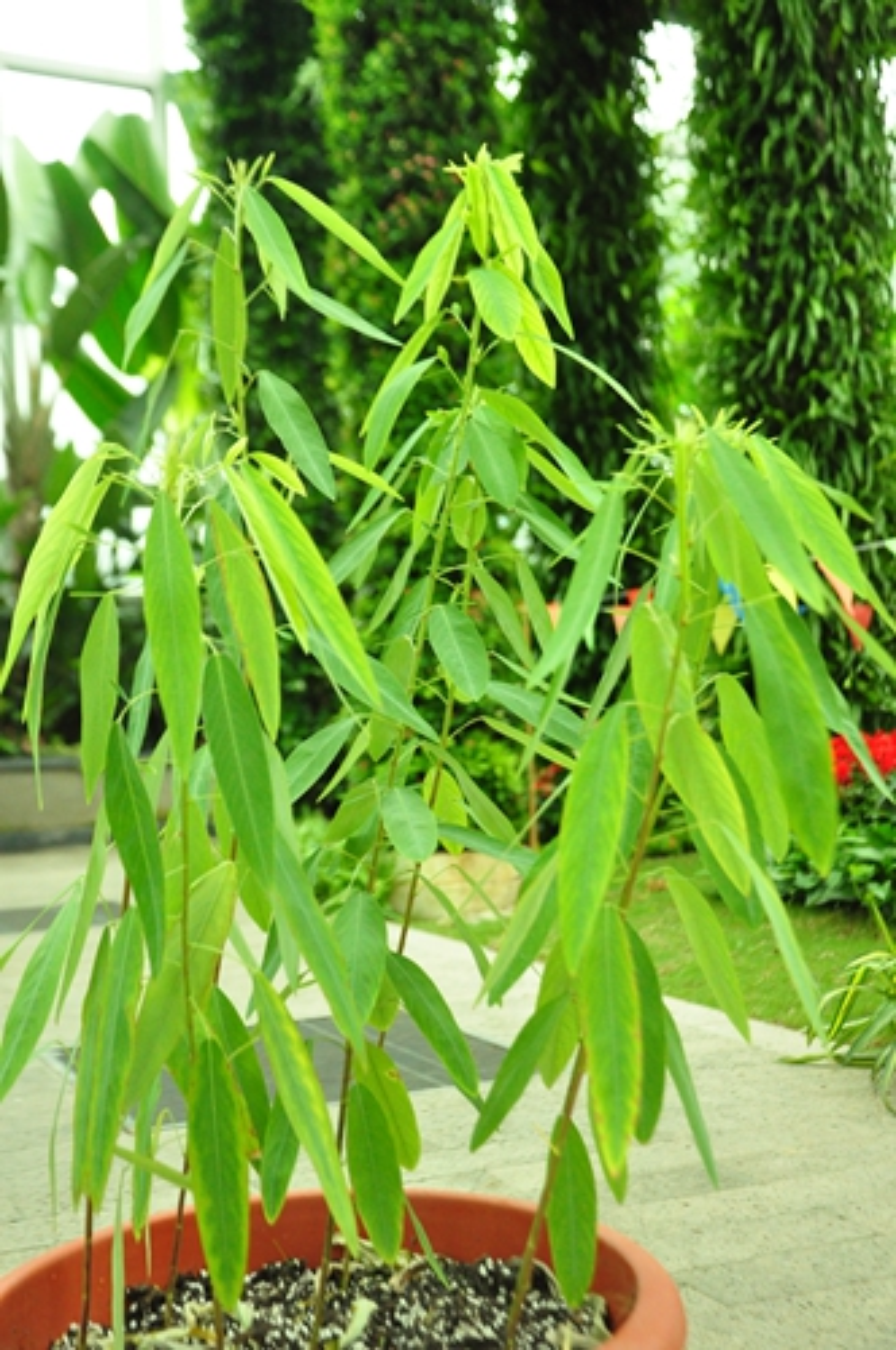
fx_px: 1685
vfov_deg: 43.7
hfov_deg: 29.8
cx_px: 448
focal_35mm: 45
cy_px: 675
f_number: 4.5
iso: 3200
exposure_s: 1/200
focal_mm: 30
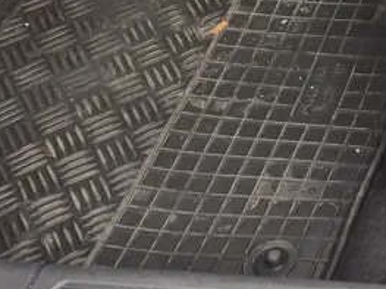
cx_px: 757
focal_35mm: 126
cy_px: -389
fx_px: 1404
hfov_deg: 13.5
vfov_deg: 10.3
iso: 25
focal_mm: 5.4
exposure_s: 1/241
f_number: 1.8
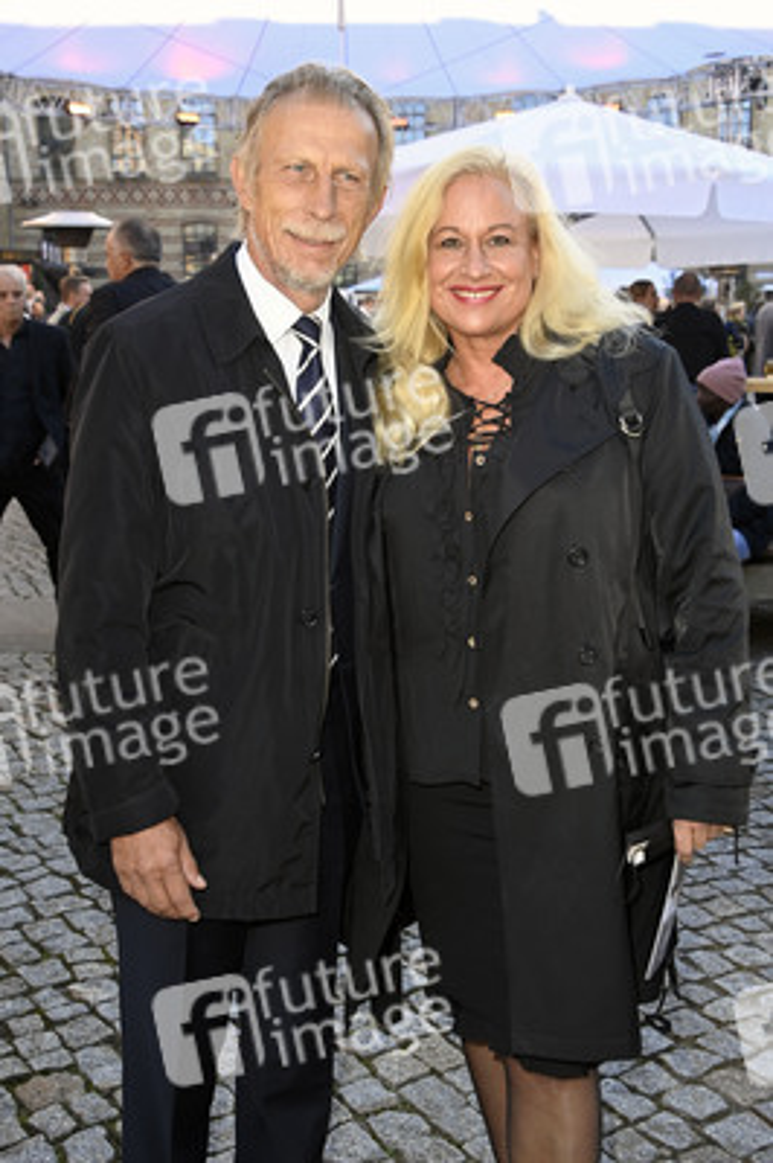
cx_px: 386
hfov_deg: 30.5
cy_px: 582
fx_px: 1420
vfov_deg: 44.5
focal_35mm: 44
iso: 640
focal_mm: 44
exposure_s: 1/250
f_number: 7.1
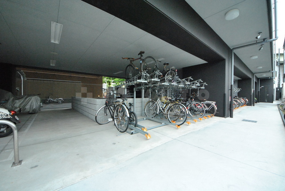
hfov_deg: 109.3
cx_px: 142
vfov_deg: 86.8
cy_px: 96
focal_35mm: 13
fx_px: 101
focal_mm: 8.5
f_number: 5.6
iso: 1600
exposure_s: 1/125
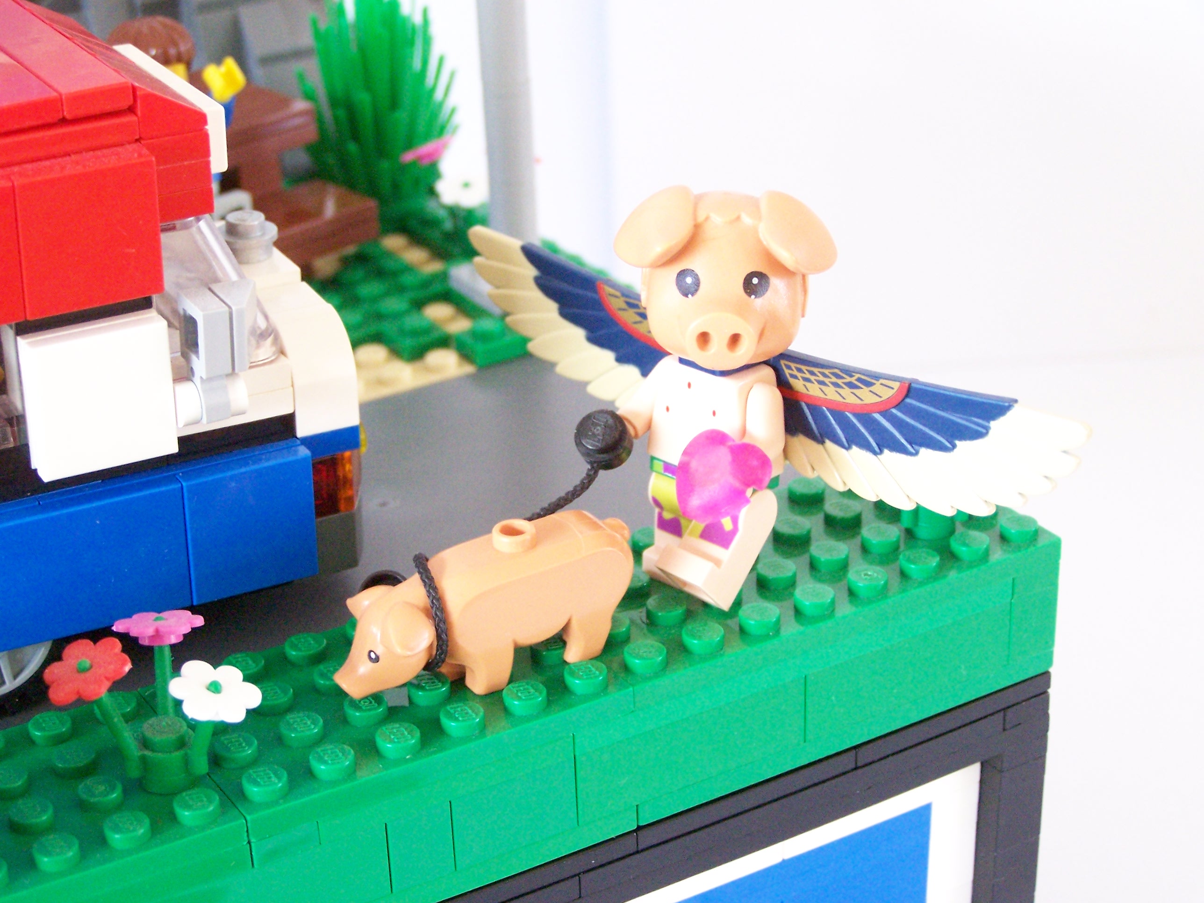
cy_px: 452
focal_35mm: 67
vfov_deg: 21.9
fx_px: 2330
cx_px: 602
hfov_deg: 29.0
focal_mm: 11.1
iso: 400
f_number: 3.2
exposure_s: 1/30
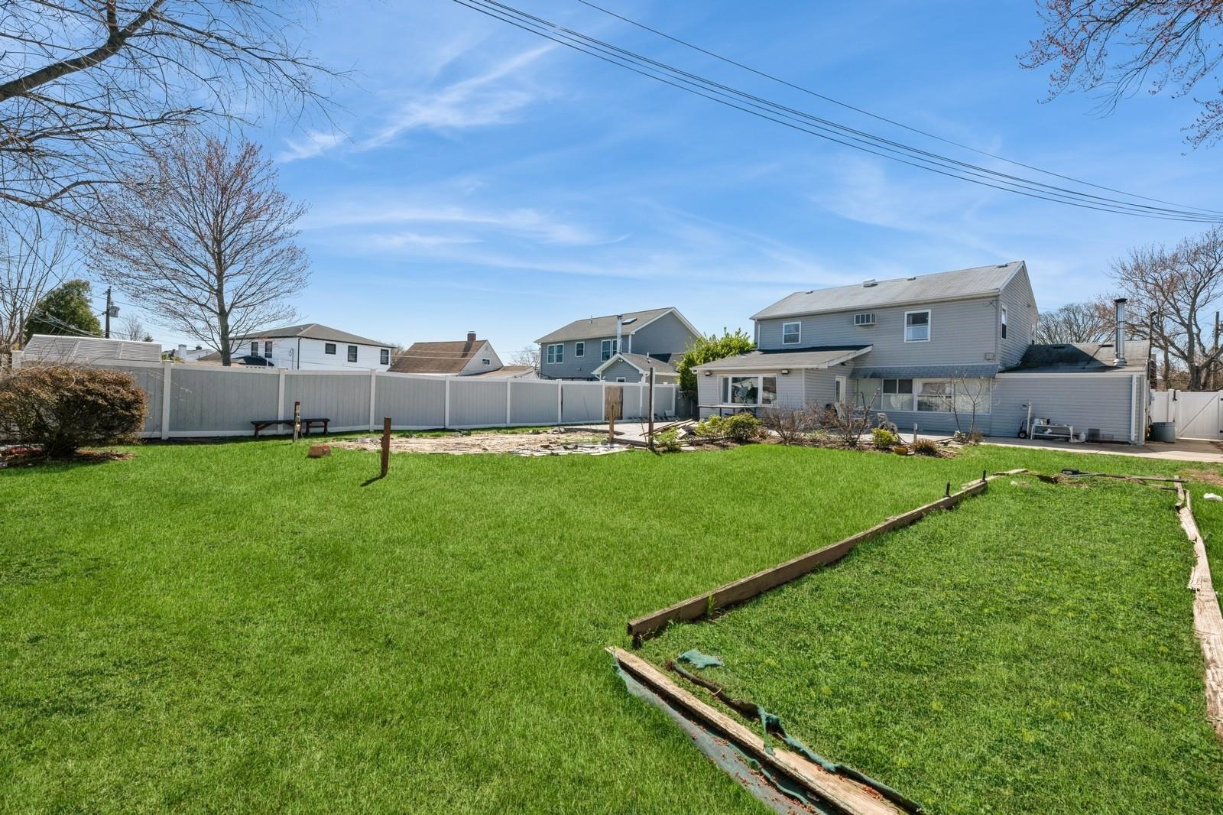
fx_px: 475
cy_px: 408
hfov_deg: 104.3
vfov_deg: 81.2
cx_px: 612
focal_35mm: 14
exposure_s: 1/800
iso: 400
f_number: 11
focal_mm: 14
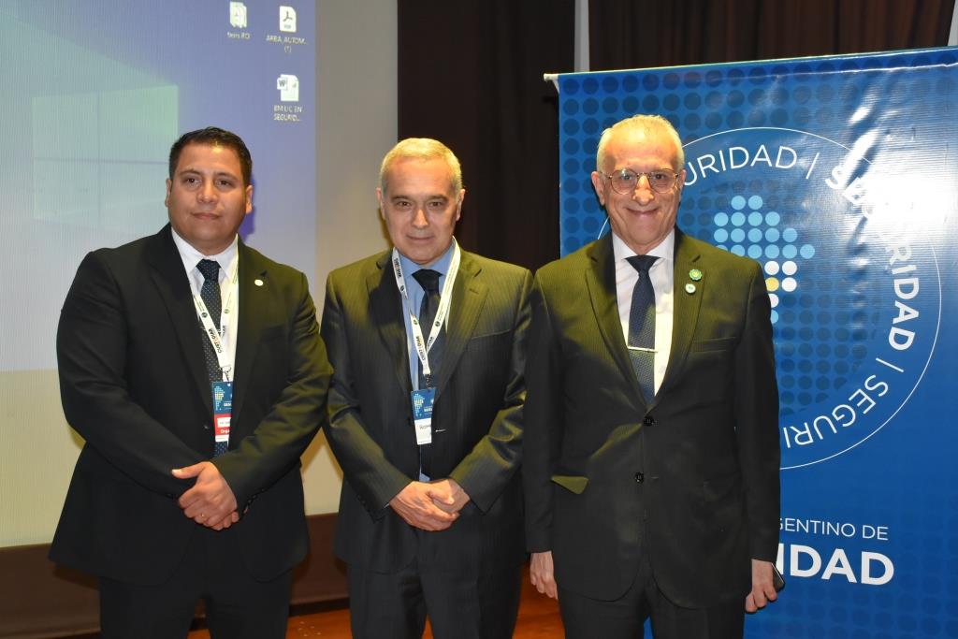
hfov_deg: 49.5
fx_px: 1038
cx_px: 479
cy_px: 320
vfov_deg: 34.2
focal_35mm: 39
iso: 3200
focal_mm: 26
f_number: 7.1
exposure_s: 1/60
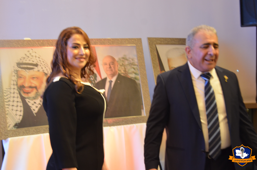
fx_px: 374
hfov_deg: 37.9
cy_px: 85
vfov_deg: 25.6
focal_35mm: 52
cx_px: 128
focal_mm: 35
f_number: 4
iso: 1100
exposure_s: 1/30
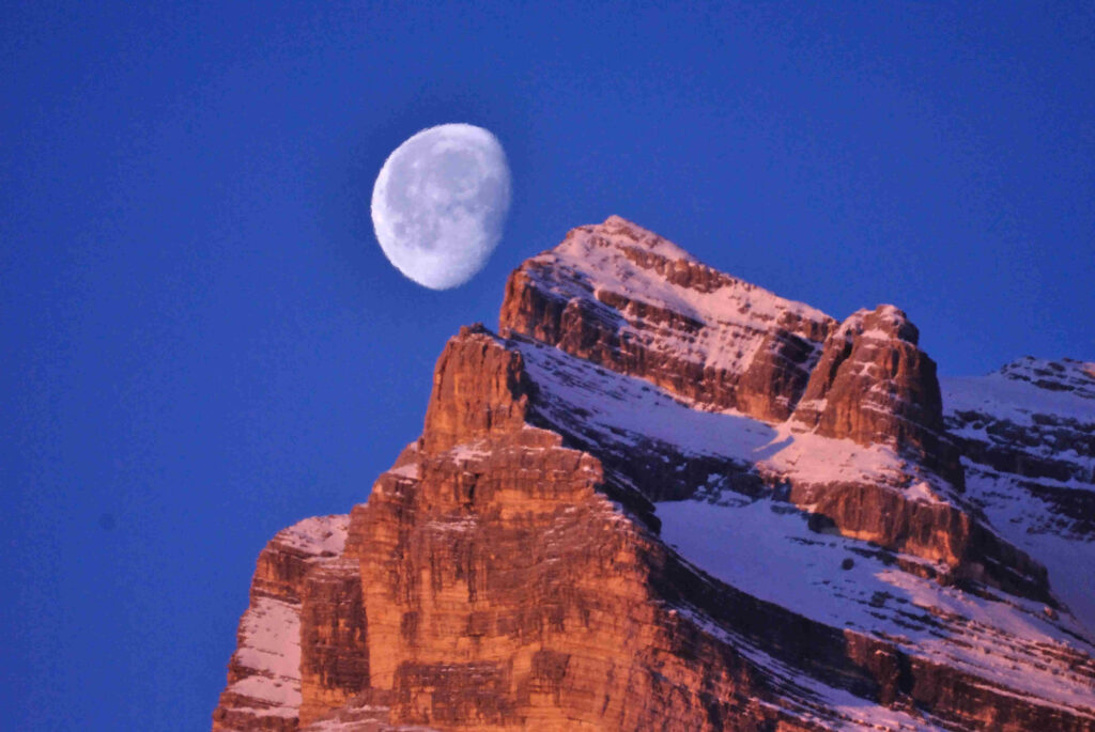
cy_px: 366
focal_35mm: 600
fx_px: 18268
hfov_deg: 3.4
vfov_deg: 2.3
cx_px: 548
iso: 800
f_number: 5.6
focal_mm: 400
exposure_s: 1/1250
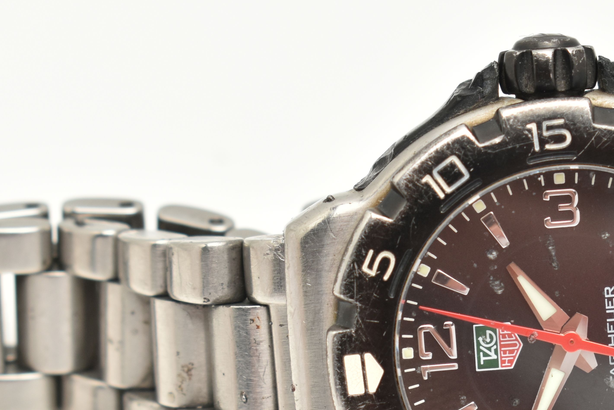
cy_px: 339
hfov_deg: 11.8
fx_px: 2968
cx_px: 489
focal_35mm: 174
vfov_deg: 7.9
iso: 400
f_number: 9
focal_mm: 55
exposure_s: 1/100
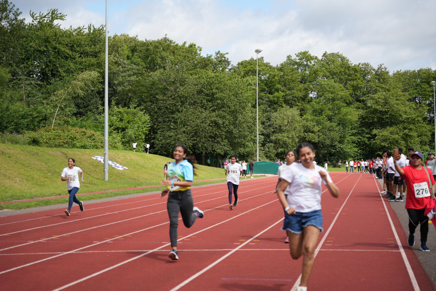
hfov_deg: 35.2
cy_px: 146
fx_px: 687
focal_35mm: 57
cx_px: 218
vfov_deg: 23.9
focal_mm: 56.7
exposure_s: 1/4000
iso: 250
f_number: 2.8
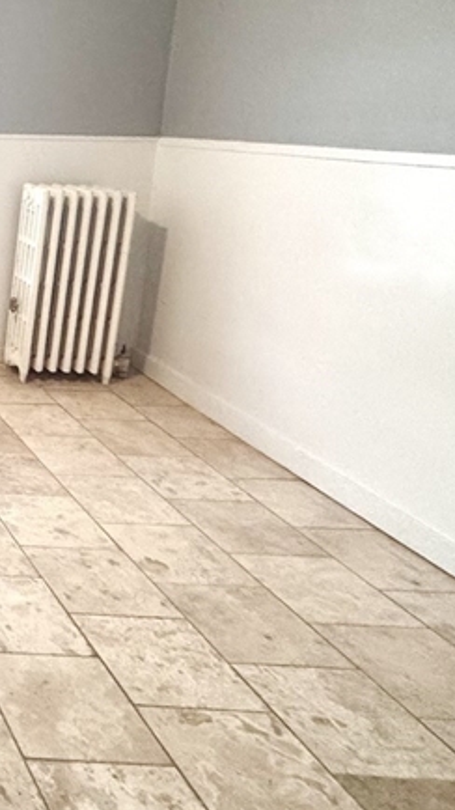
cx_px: -358
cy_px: 222
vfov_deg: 53.3
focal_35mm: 36
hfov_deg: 21.6
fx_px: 772
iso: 250
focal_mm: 2.22
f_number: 2.2
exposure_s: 1/120
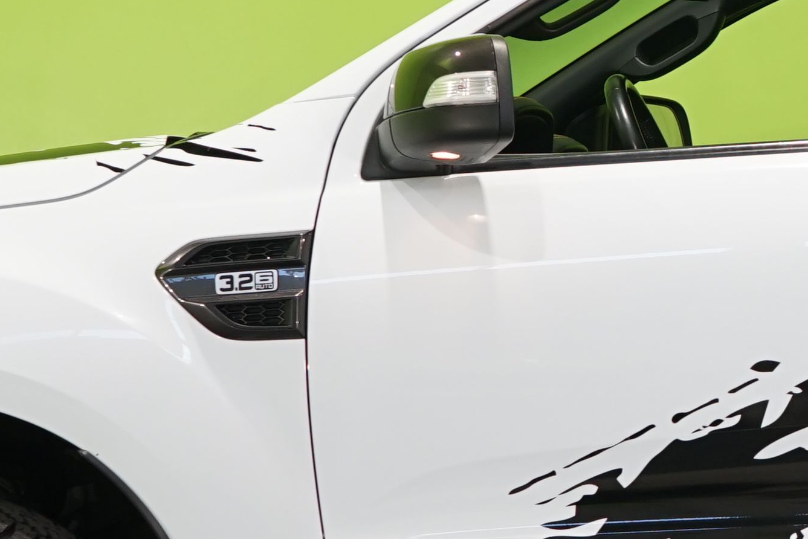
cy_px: 282
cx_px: 1143
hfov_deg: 11.9
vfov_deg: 8.3
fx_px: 3726
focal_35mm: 166
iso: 400
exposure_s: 1/20
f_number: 5.6
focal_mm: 37
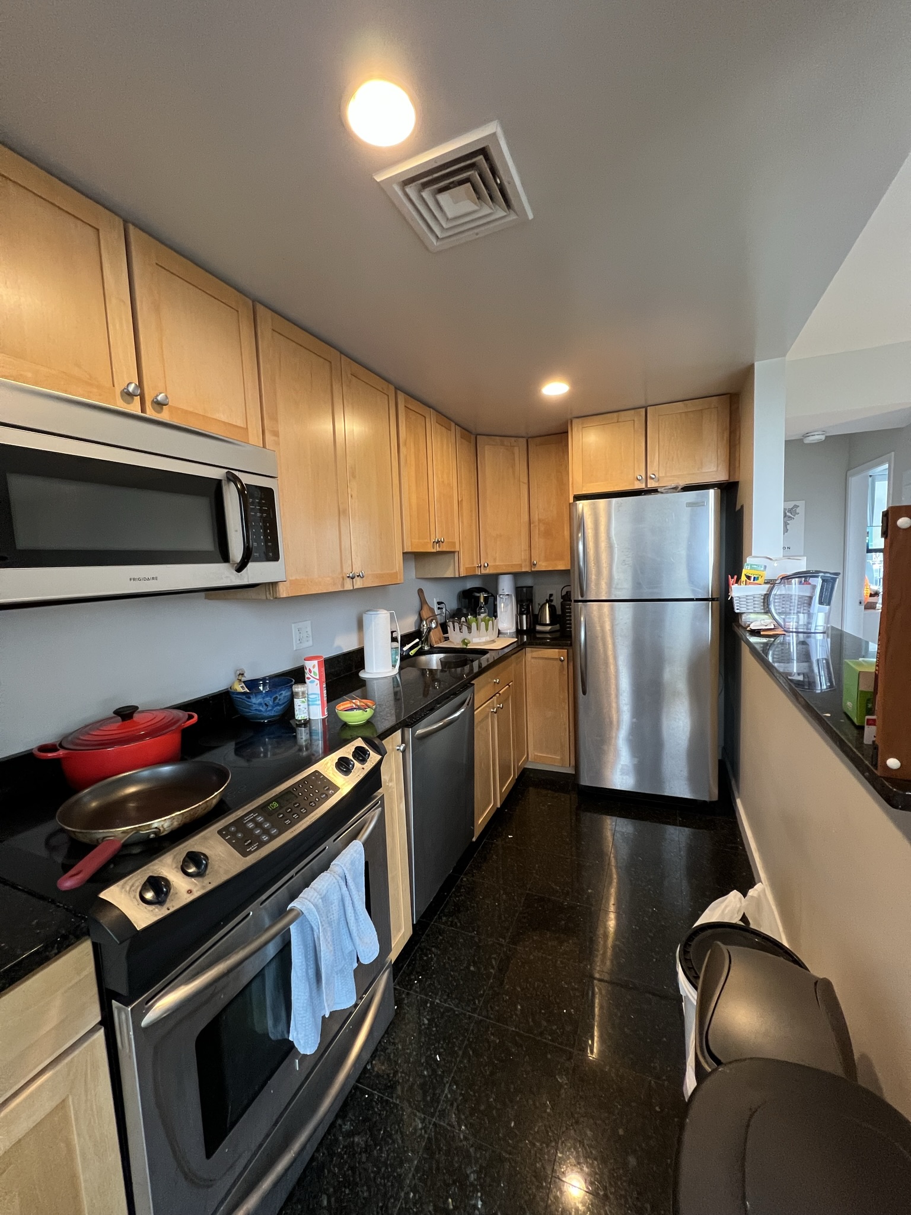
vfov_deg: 106.2
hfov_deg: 89.9
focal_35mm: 13
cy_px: 608
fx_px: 456
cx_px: 456
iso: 250
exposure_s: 1/60
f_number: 1.8
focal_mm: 1.57
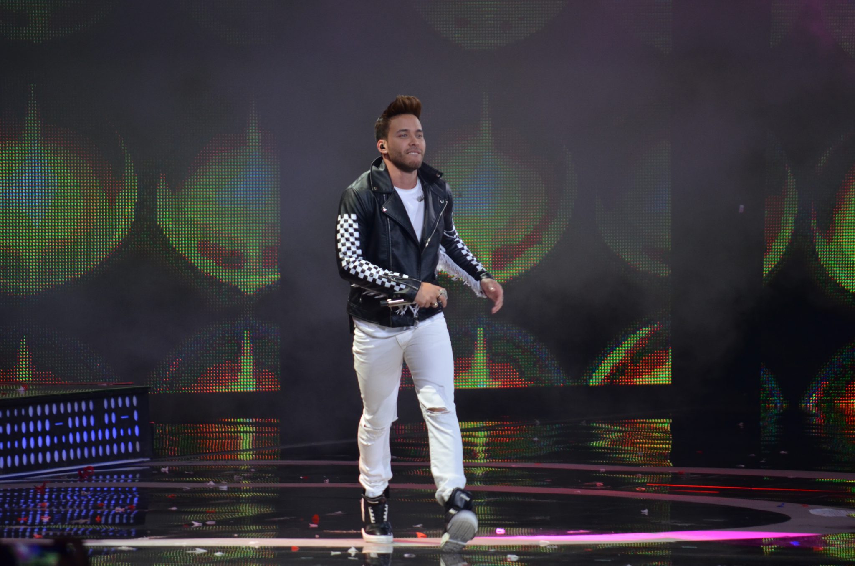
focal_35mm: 300
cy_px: 283
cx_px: 428
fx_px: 7109
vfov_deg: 4.6
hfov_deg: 6.9
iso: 800
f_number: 5.6
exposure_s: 1/125
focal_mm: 200
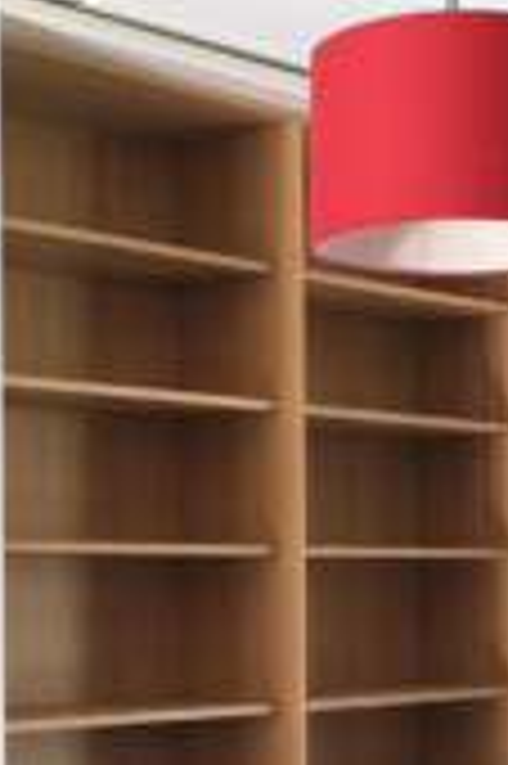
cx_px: 205
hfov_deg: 20.0
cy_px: 639
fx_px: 1442
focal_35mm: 68
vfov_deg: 28.9
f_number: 2.8
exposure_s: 1/45
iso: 160
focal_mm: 19.6
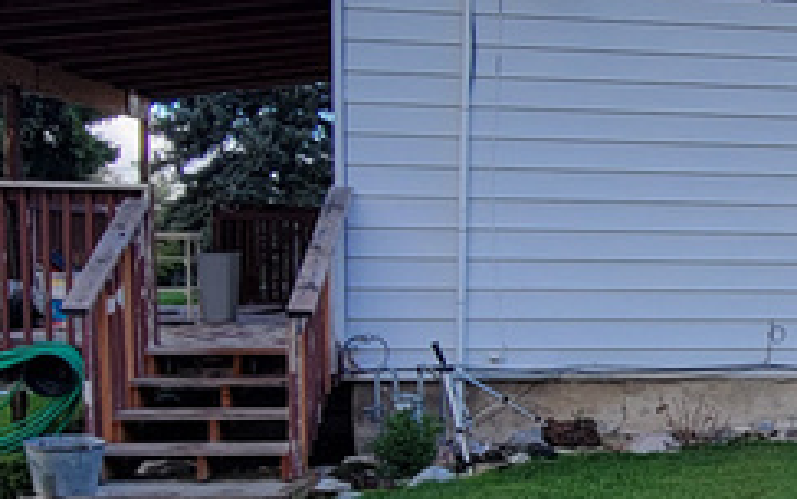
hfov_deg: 31.0
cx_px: 889
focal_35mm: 58
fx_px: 1260
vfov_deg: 22.3
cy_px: 325
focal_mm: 2.2
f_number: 2.2
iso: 50
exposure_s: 1/277
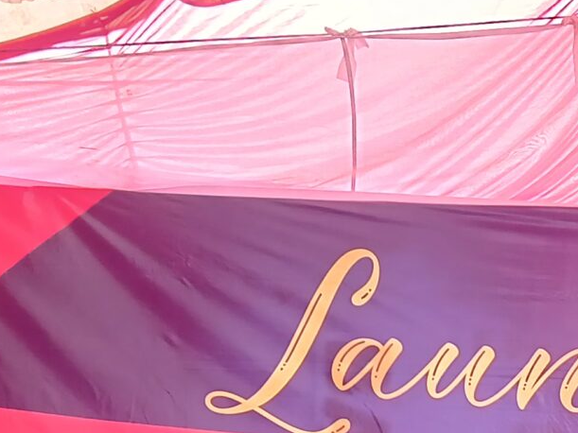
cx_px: 607
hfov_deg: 17.5
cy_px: 676
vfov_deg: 12.8
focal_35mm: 109
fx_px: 1820
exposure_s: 1/50
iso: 100
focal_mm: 3.98
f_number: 1.8
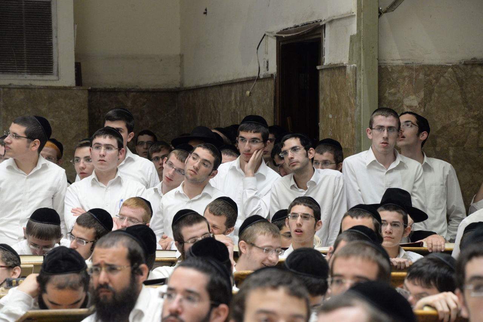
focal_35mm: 180
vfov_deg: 7.6
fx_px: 2415
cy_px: 161
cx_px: 242
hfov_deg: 11.4
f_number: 9
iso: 4000
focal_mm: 180
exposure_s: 1/200
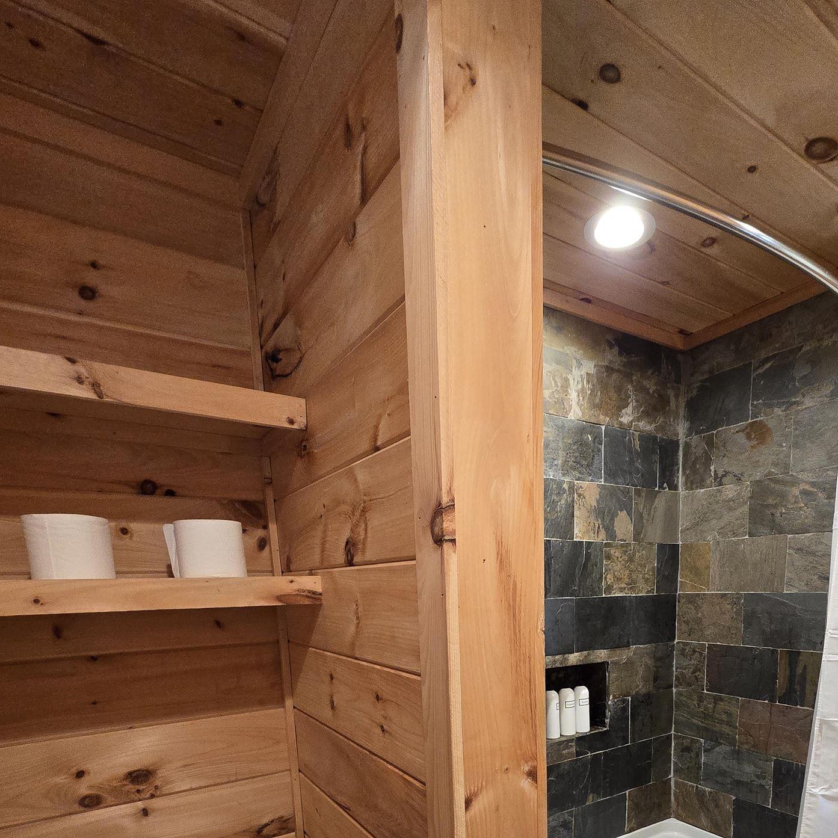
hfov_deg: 77.1
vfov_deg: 69.3
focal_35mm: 19
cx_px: 489
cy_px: 682
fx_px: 520
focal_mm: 2.2
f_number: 2.2
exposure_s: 1/60
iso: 400
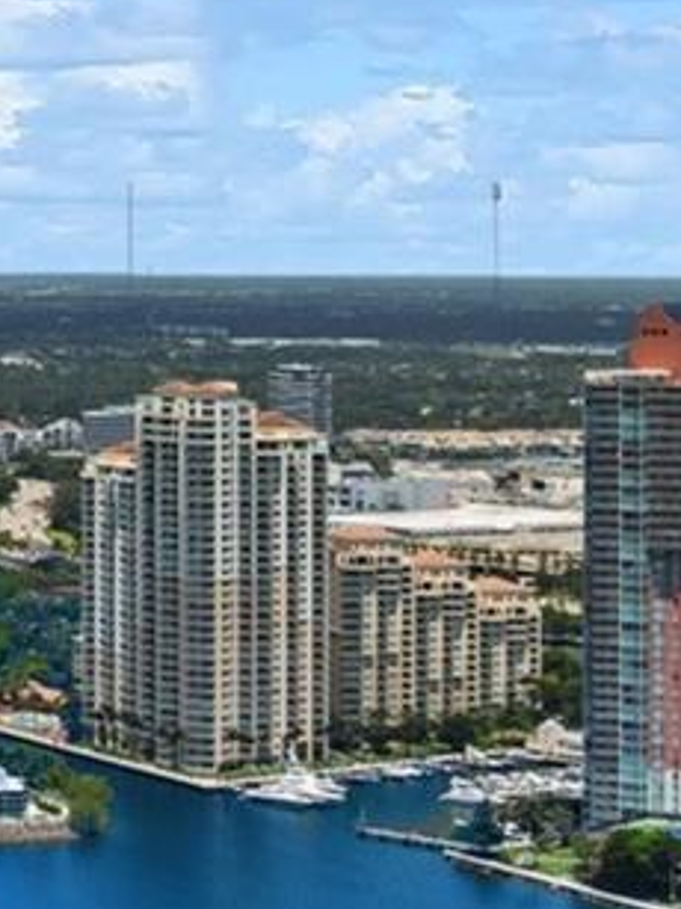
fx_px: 3281
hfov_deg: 9.4
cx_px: -1326
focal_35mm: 125
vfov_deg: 15.7
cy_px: 594
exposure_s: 1/1250
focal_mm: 12.29
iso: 100
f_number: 2.8
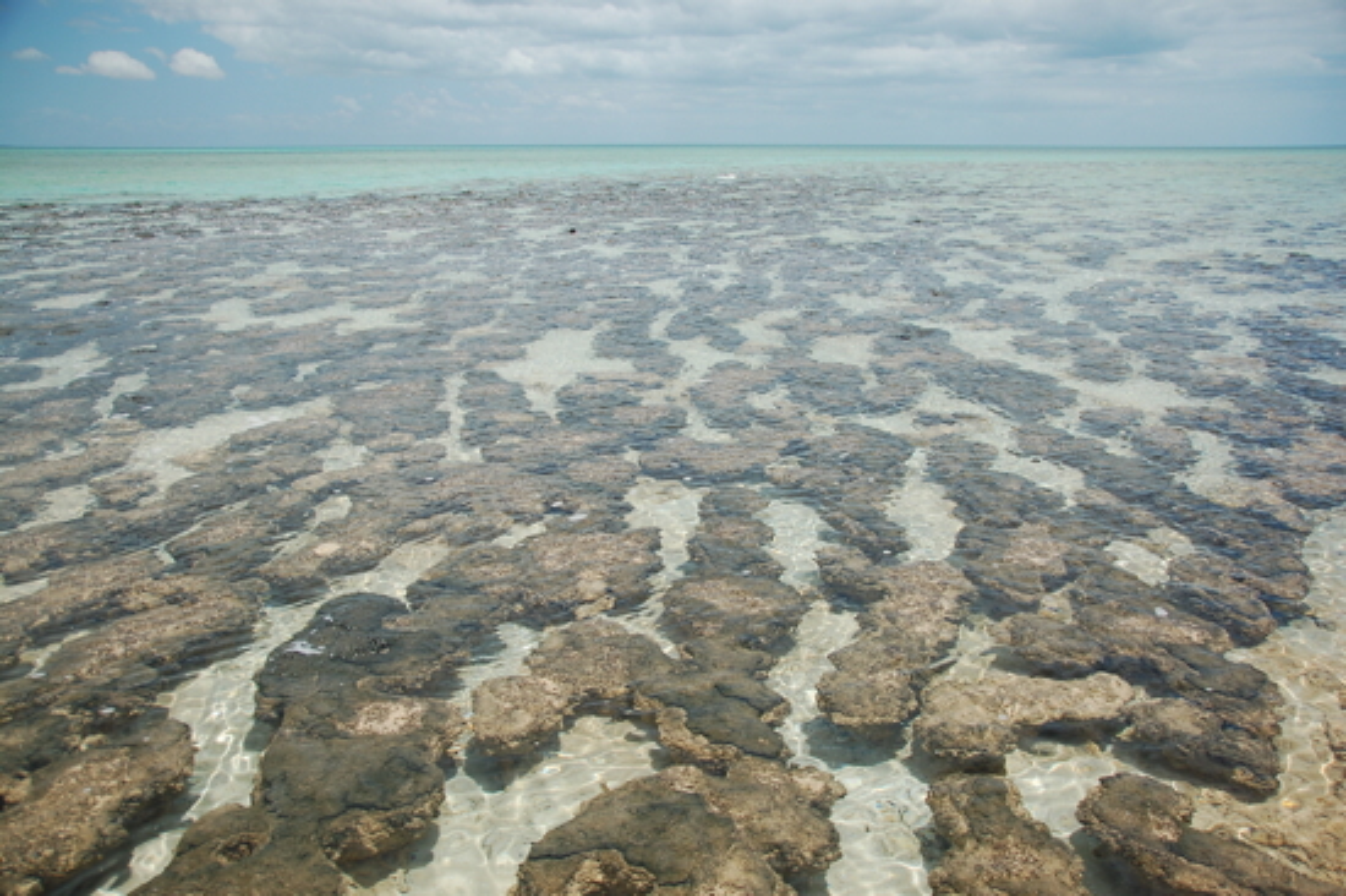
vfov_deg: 39.9
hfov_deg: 57.3
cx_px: 673
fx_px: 1233
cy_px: 448
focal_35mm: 33
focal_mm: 22
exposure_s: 1/3200
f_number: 3.8
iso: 200
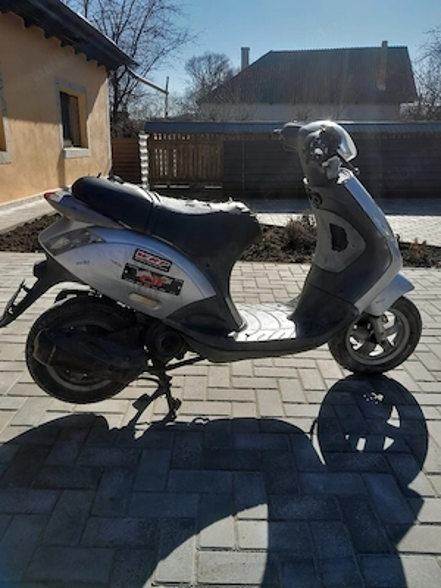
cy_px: 294
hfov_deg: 51.4
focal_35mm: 27
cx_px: 220
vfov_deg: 65.3
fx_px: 459
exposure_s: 1/400
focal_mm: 4
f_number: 1.8
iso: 40
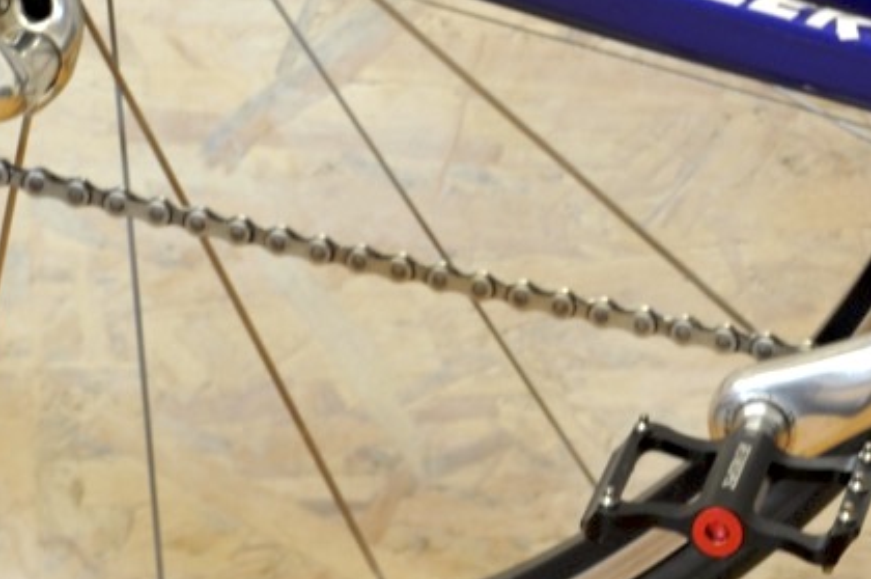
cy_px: -73
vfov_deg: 4.6
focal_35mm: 300
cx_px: 591
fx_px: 7250
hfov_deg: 6.9
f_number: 11
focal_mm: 105
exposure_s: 1/2
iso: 800
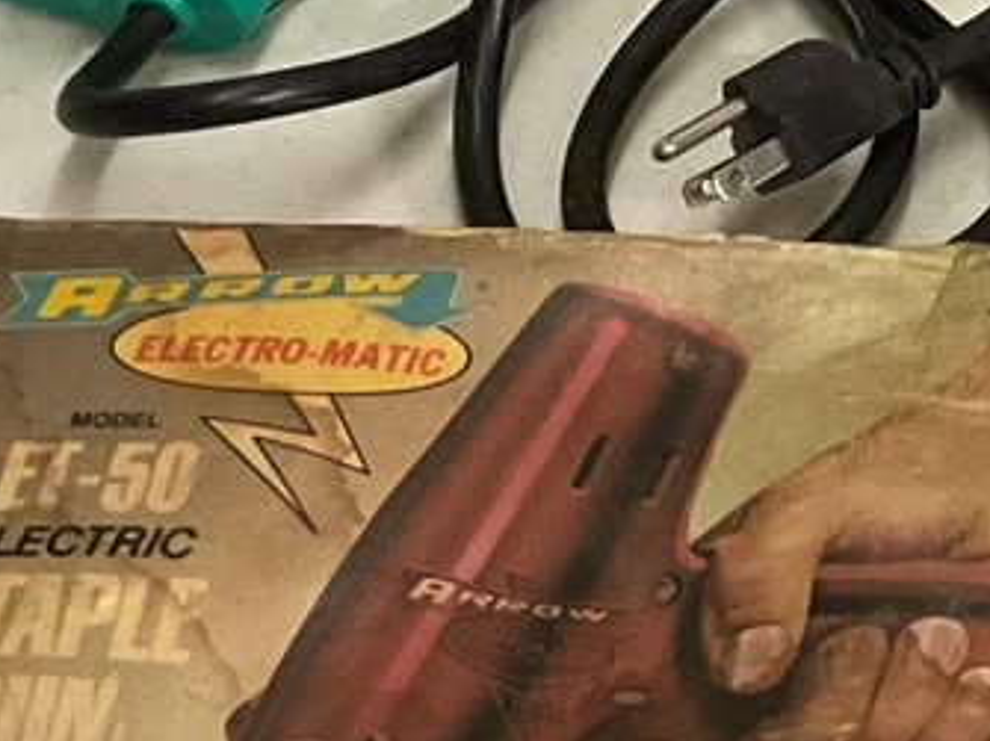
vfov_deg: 10.8
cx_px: 1337
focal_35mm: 131
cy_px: -412
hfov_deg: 14.4
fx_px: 3745
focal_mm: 3
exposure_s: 1/40
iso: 250
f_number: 1.8
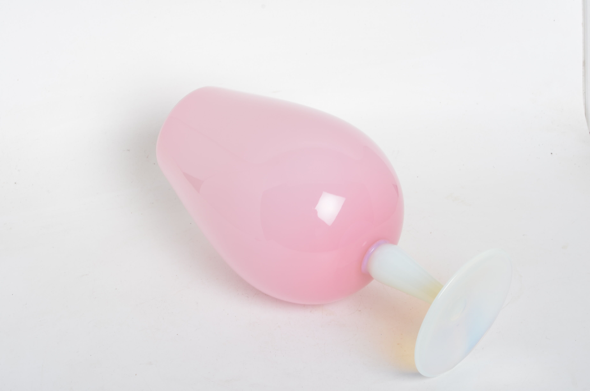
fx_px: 1227
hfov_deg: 27.0
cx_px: 295
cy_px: 196
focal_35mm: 75
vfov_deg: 18.1
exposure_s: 1/125
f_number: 14
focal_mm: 50
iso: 100
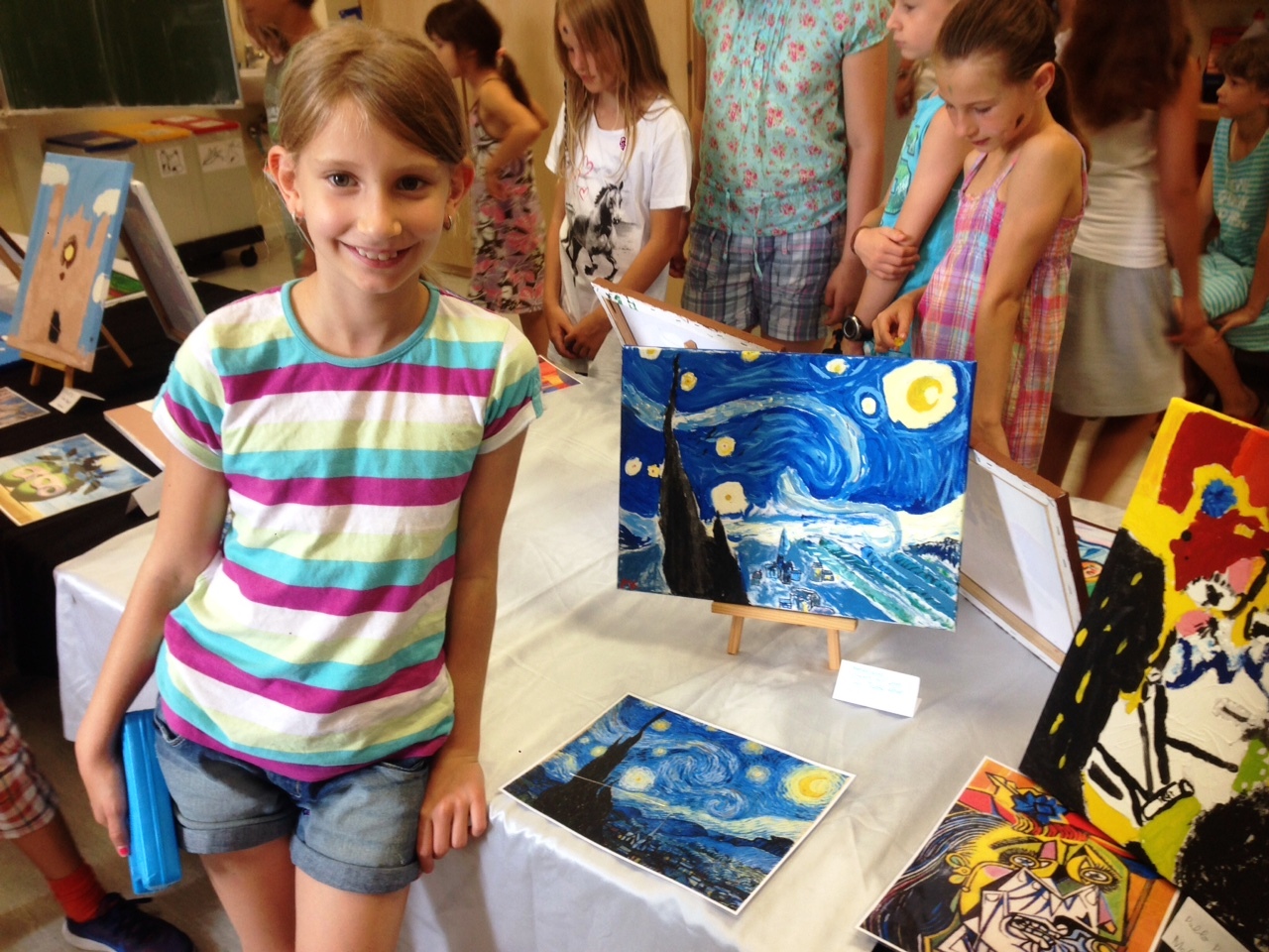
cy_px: 476
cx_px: 634
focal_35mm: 33
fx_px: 1210
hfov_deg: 55.4
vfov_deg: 42.9
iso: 50
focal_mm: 4.12
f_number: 2.4
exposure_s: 1/30
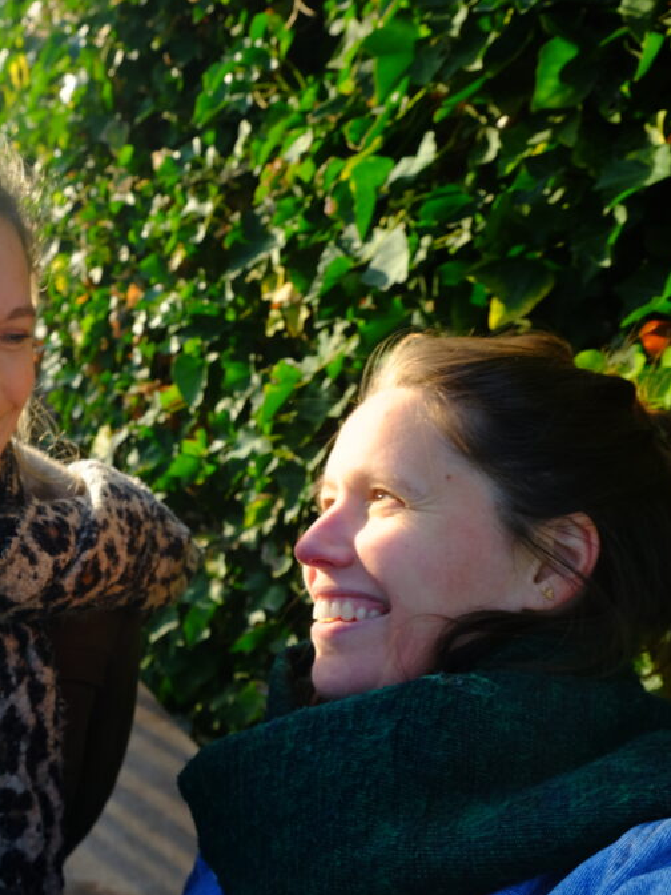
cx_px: 85
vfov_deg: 45.8
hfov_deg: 33.5
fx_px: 1060
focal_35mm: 41
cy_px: 449
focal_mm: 18.8
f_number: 4.5
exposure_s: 1/140
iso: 400
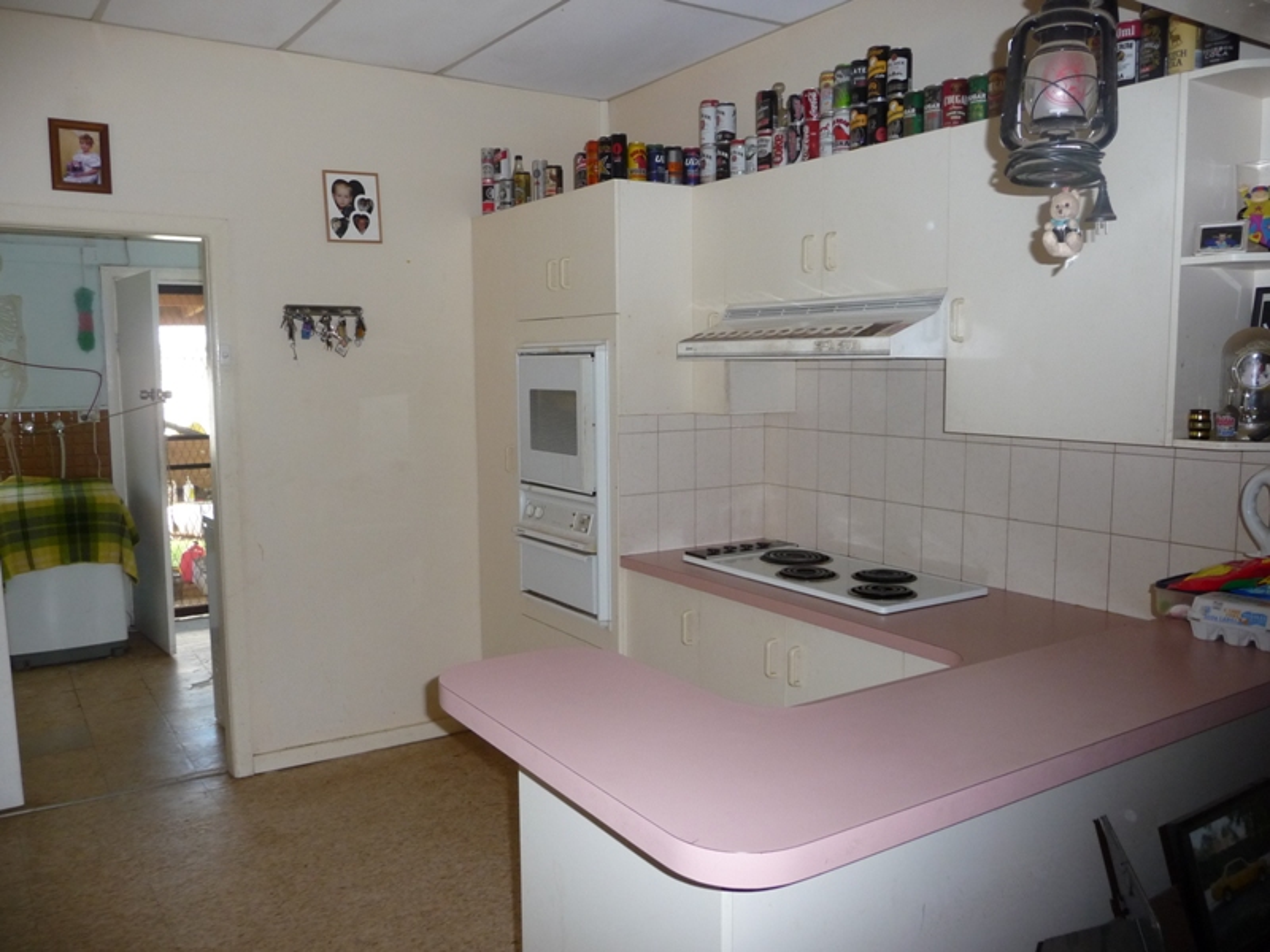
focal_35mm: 28
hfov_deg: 63.4
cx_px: 635
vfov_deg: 49.7
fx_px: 1027
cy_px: 476
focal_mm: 4.7
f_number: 3.3
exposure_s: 1/30
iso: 200
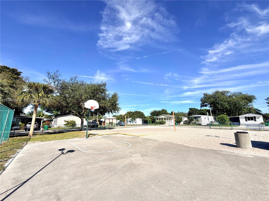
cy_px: 100
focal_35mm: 14
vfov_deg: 85.7
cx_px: 134
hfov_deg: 102.1
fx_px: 109
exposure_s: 1/1033
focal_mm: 2.22
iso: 20
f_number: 2.2
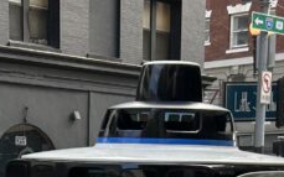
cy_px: 395
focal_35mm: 123
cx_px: 27
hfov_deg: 16.7
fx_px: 952
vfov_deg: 9.7
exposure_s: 1/932
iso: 50
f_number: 1.5
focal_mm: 5.7
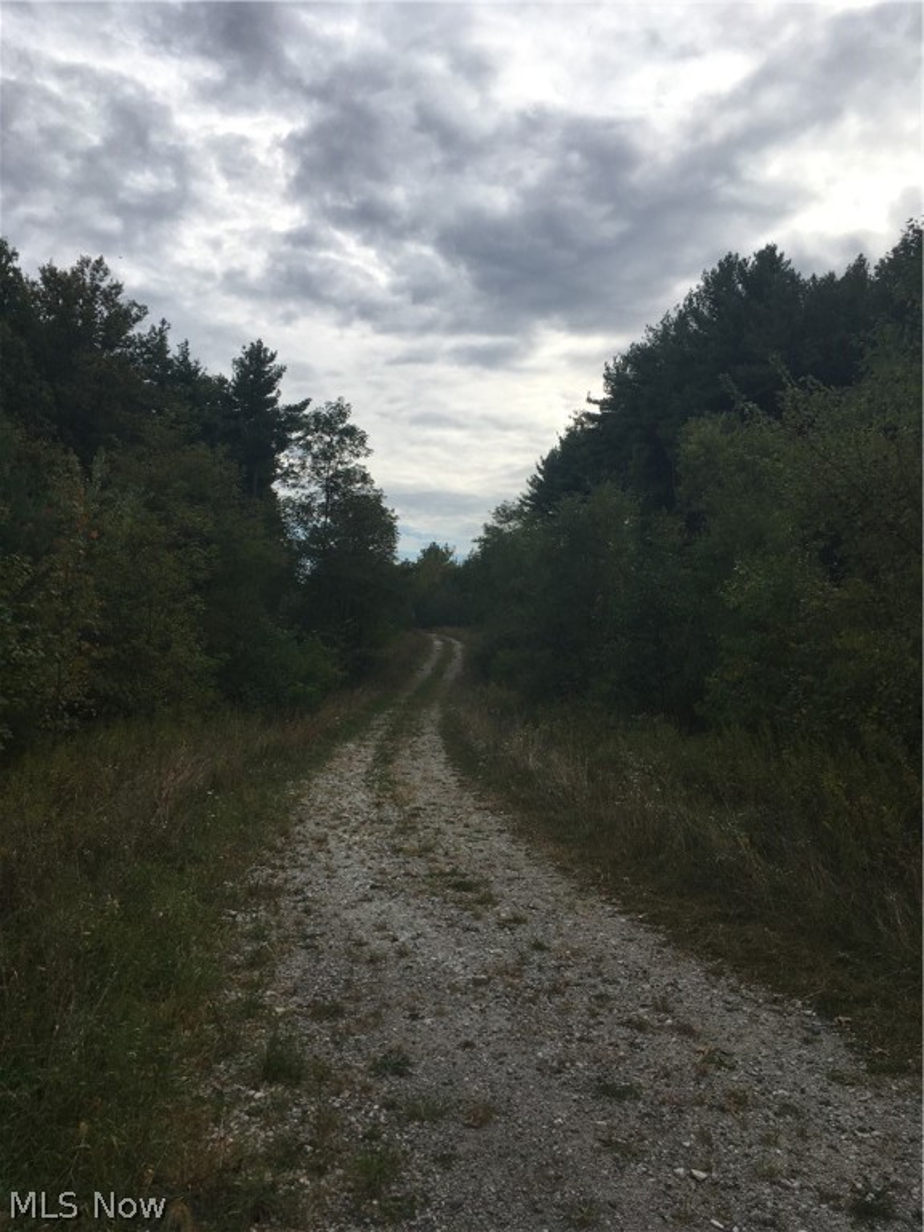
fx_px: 1032
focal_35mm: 29
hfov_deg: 48.2
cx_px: 462
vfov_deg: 61.7
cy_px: 616
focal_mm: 4.15
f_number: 2.2
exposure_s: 1/1972
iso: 25
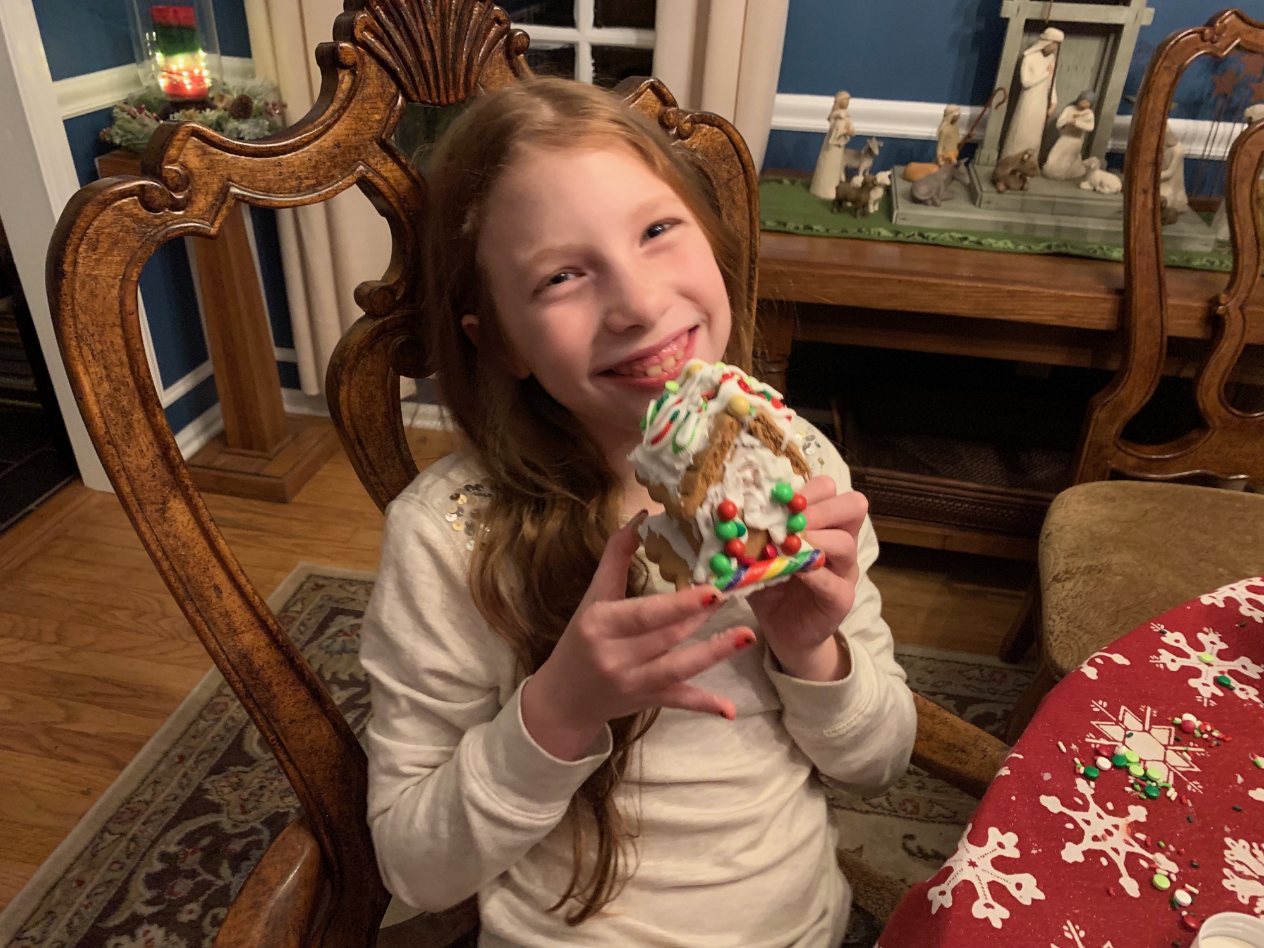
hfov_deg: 67.3
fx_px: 949
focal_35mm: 26
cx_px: 632
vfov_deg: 53.1
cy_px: 474
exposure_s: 1/30
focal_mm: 4.25
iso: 500
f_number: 1.8
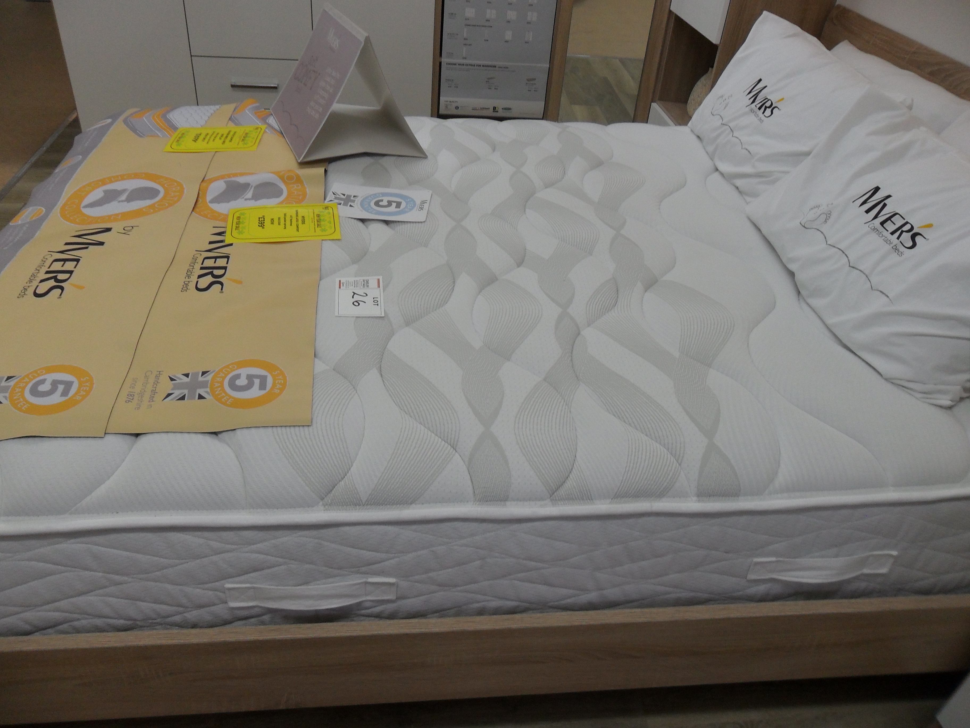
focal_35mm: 27
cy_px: 364
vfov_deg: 51.4
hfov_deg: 65.3
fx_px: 757
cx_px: 485
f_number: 3.5
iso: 120
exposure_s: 1/45
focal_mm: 4.9
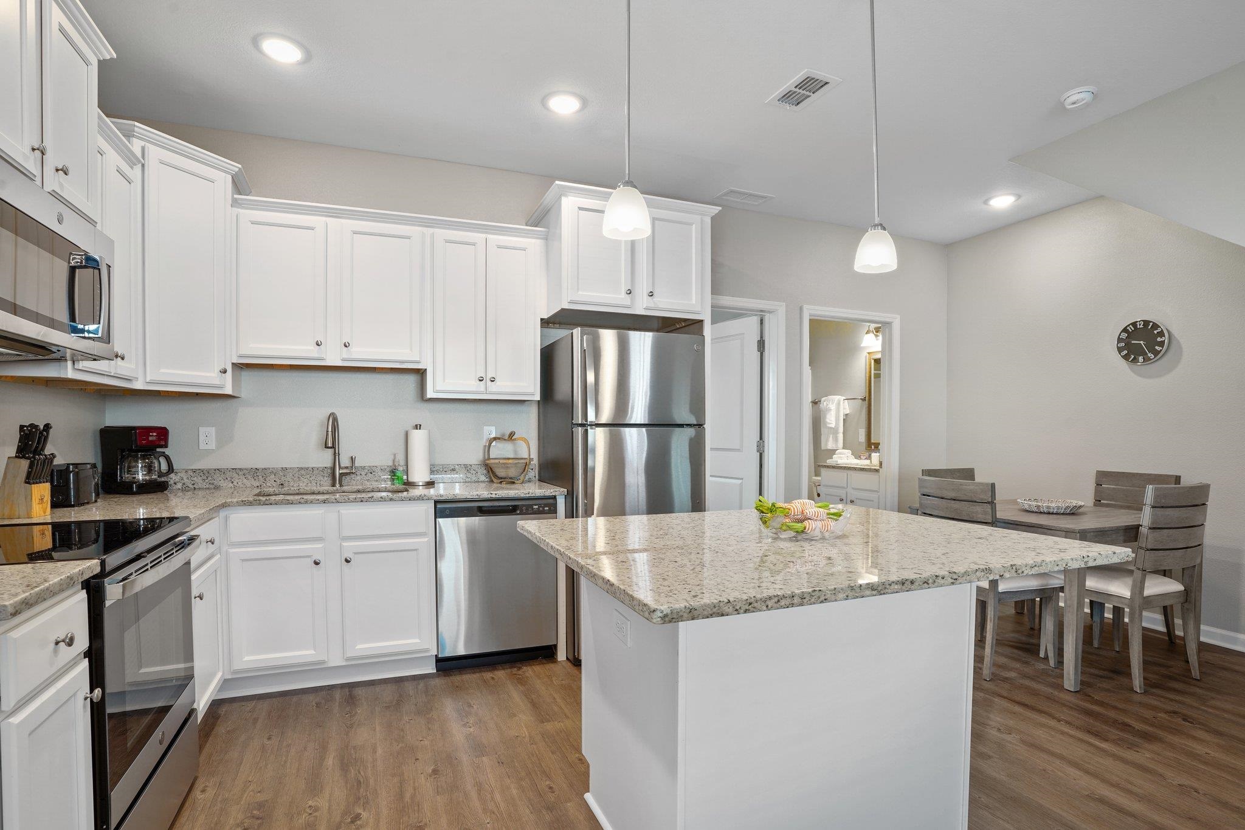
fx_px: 588
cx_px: 622
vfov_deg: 70.4
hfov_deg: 93.3
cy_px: 415
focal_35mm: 17
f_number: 9
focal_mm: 17
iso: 100
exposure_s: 2
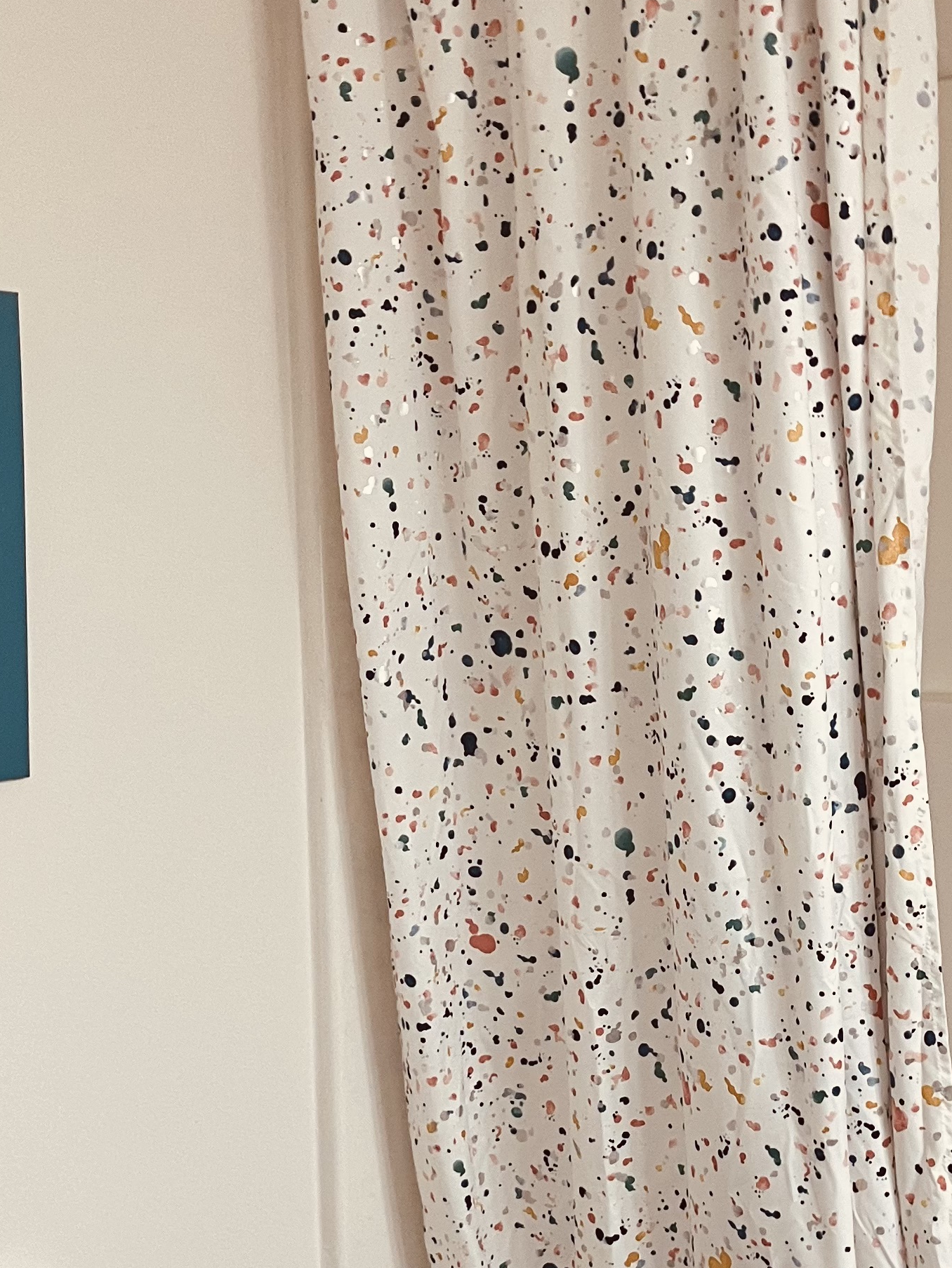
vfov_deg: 32.6
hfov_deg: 24.9
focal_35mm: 58
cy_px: 949
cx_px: 739
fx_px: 2126
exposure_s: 1/60
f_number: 1.6
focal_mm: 5.1
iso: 80
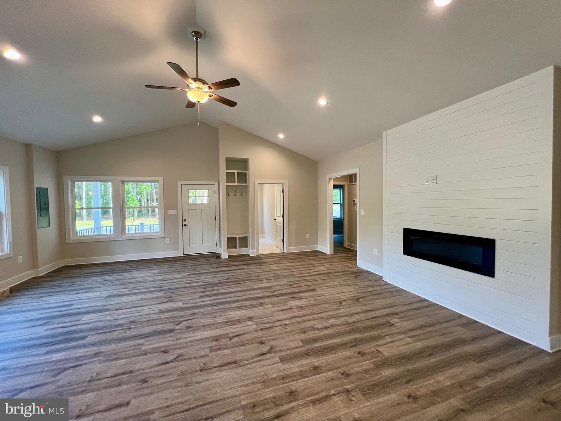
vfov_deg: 89.9
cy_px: 210
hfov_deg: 106.2
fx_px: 211
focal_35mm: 13
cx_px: 280
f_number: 1.8
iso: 250
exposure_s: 1/120
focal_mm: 1.57
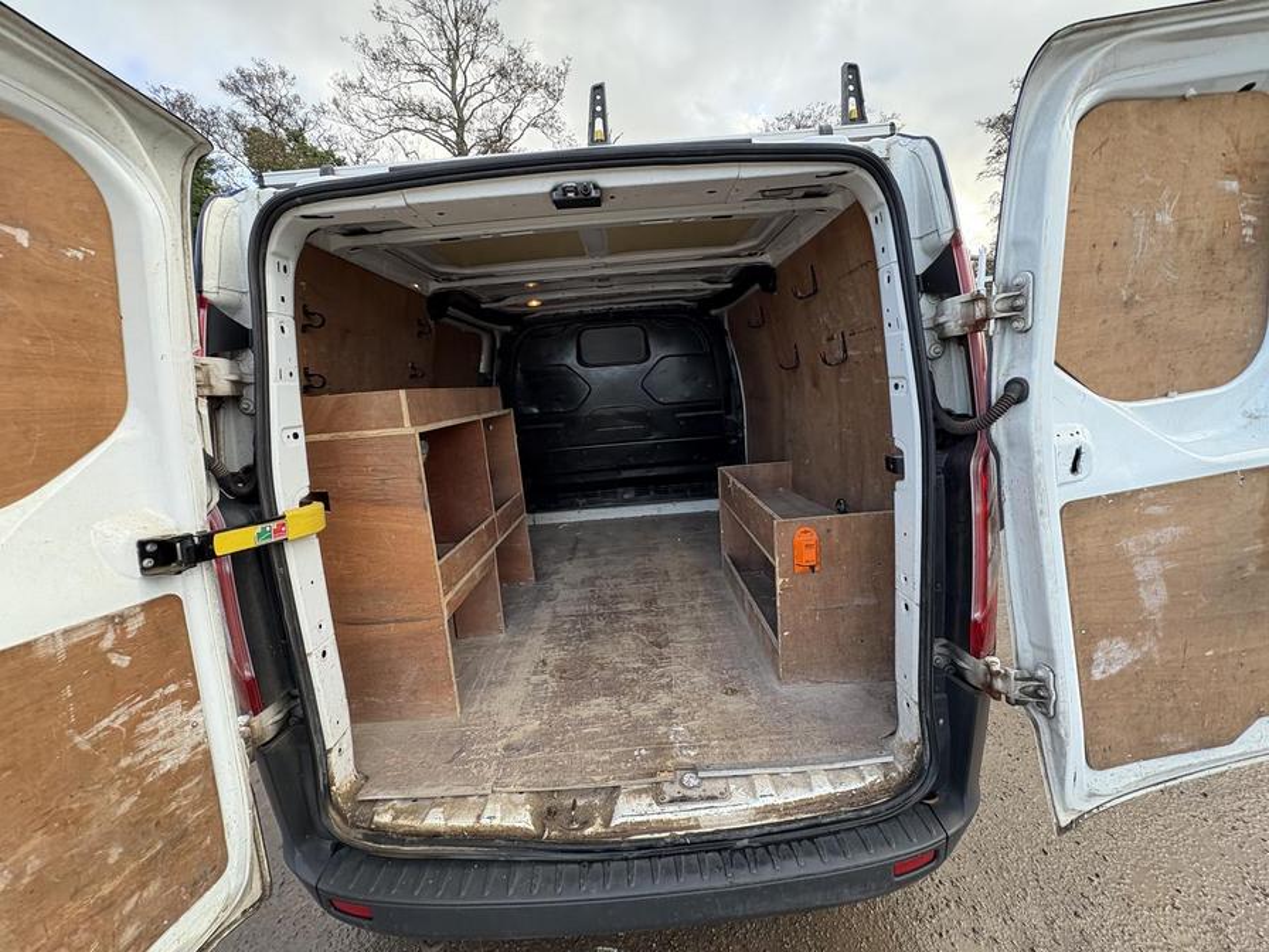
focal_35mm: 14
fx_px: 513
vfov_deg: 85.7
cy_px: 476
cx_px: 634
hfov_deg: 102.1
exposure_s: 1/136
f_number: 2.2
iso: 100
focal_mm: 2.22
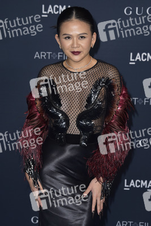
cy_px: 113
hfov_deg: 16.7
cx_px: 76
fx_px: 515
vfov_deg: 24.8
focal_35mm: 82
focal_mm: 82
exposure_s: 1/250
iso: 500
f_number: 6.3
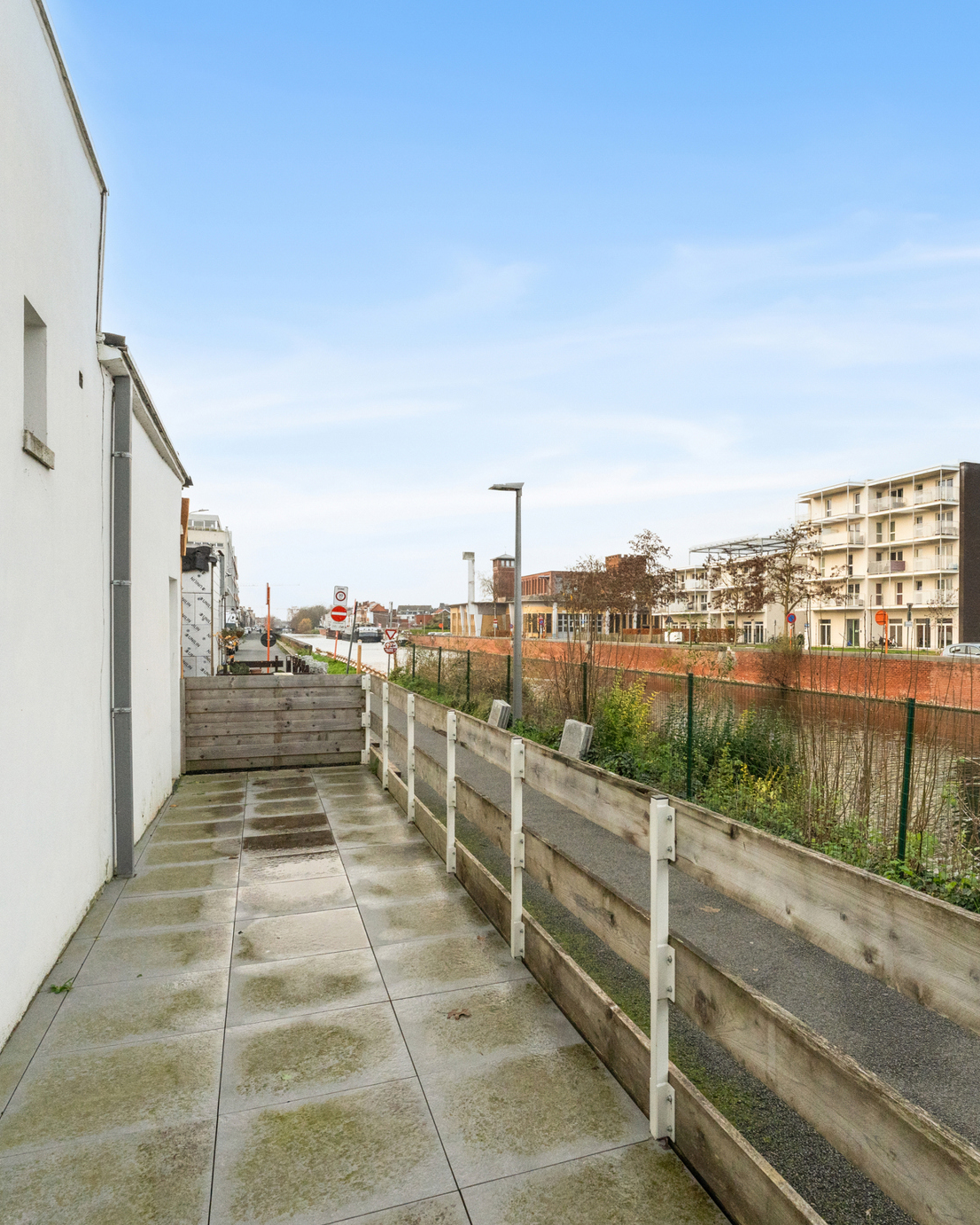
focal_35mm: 23
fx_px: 819
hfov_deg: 61.1
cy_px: 630
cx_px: 600
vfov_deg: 73.6
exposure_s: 1/800
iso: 1600
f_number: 11
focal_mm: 15.4
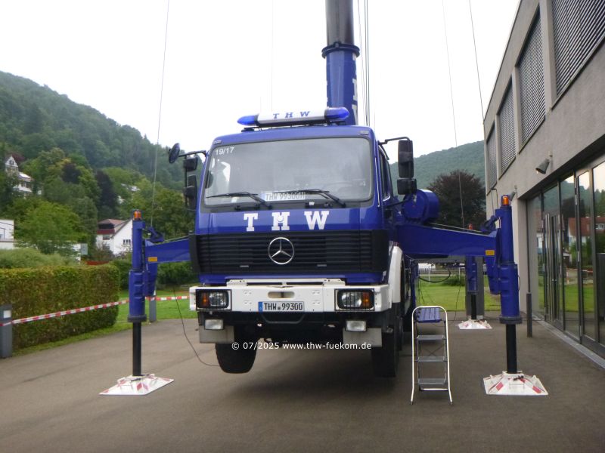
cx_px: 302
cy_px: 226
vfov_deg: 42.9
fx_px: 577
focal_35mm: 33
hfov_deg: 55.4
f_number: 4.3
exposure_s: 1/60
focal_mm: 5.9
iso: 400
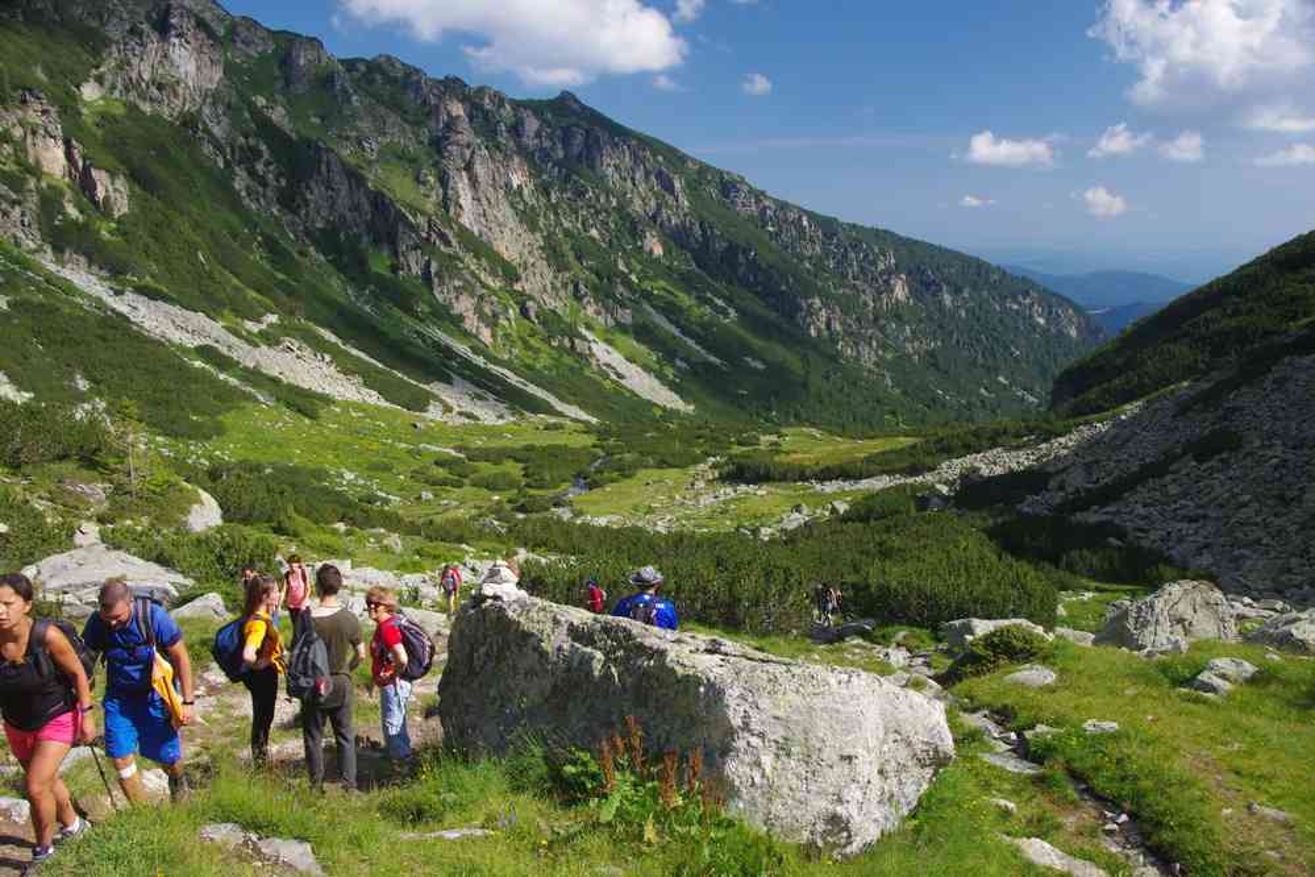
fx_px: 1266
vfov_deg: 38.2
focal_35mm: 35
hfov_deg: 54.9
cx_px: 658
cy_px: 438
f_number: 11
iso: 200
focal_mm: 23.1
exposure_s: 1/50
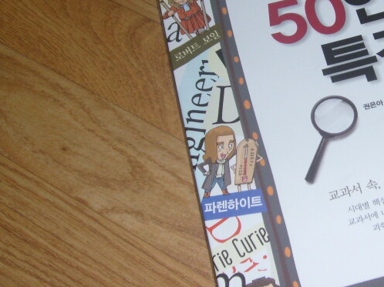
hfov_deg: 26.3
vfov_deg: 20.3
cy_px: 93
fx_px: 798
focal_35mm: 72
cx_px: 334
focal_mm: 5.8
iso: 100
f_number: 2.8
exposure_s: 1/45
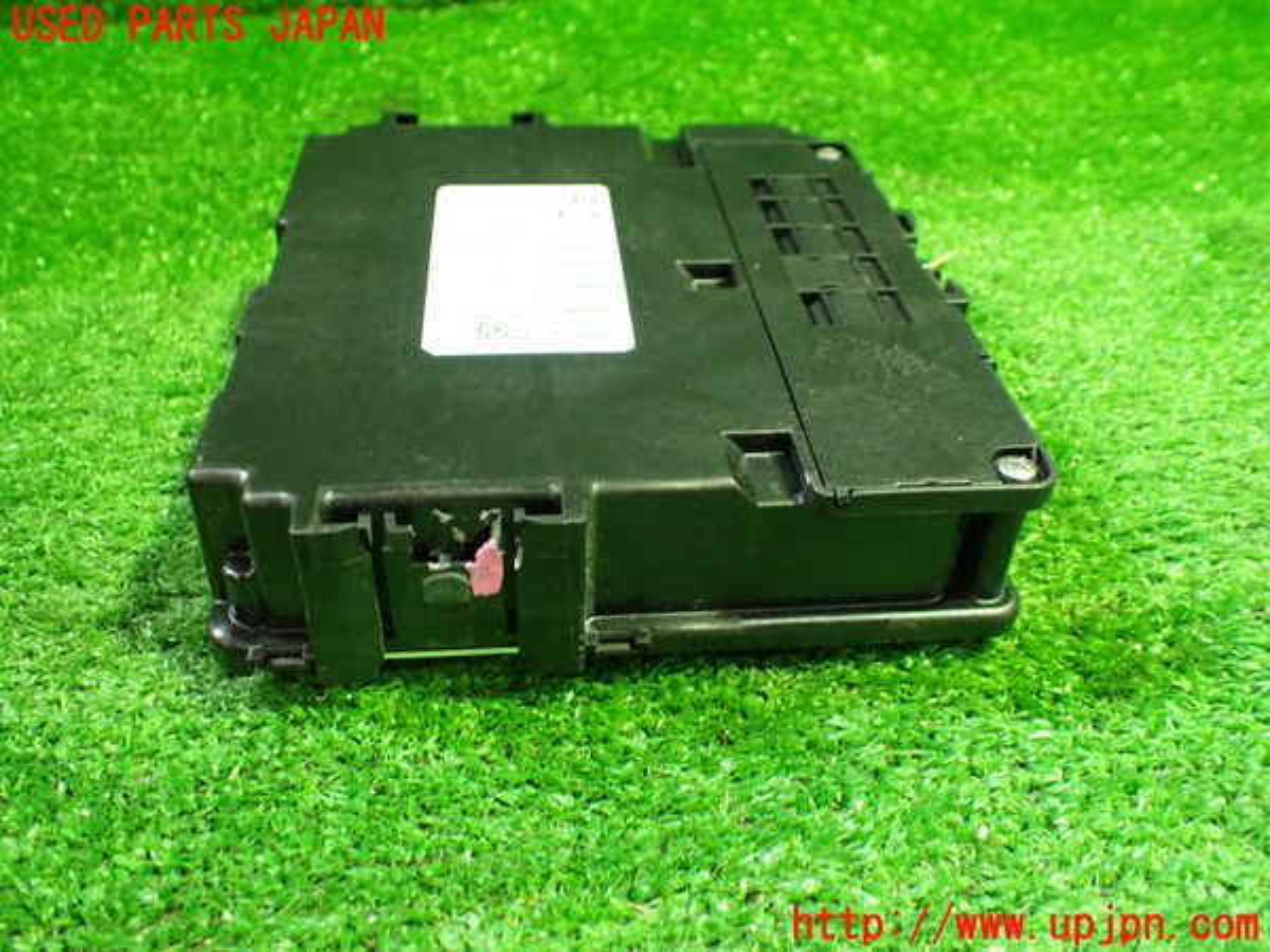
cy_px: 476
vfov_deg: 46.8
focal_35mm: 30
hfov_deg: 60.0
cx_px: 635
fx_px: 1101
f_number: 2.3
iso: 800
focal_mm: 5.4
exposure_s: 1/50
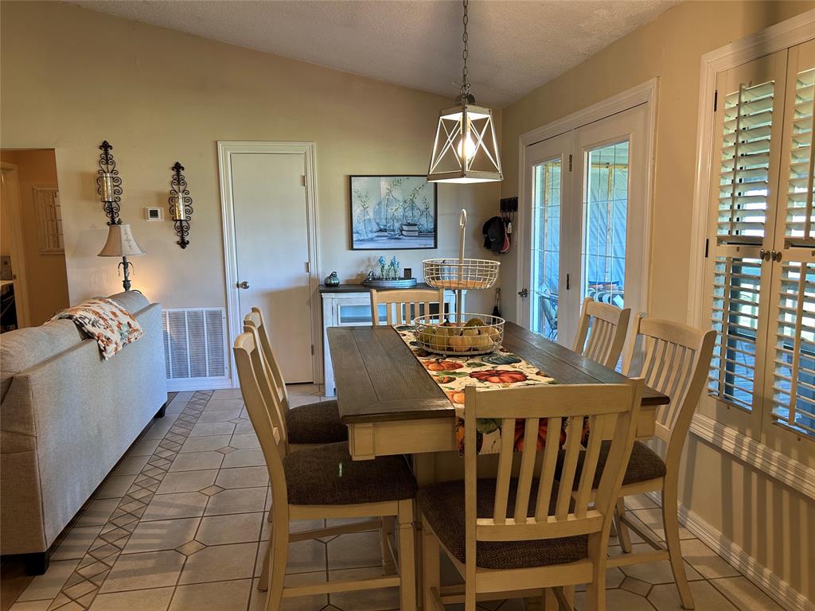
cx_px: 408
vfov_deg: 53.1
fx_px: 612
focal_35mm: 26
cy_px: 306
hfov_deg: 67.3
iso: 100
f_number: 1.5
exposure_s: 1/60
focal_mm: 5.7
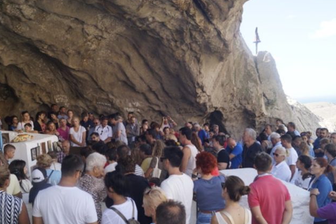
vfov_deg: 39.8
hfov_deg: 57.1
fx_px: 308
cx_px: 148
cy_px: 131
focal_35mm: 33
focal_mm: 18
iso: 100
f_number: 5.6
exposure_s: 1/100
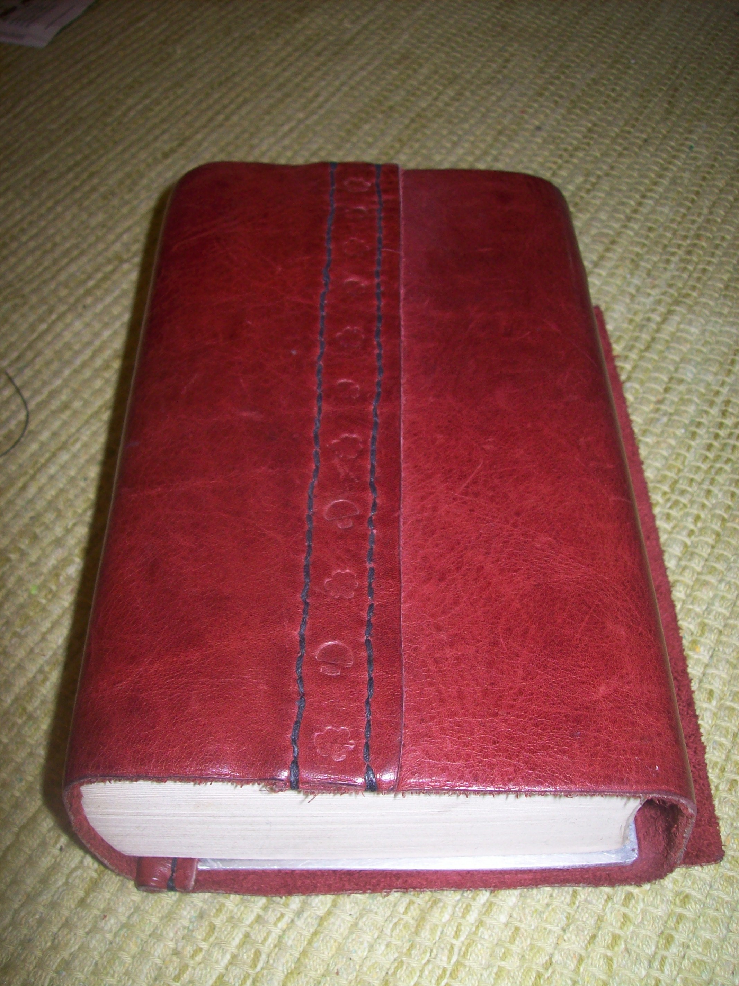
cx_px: 370
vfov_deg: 51.4
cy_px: 493
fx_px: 1025
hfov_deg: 39.6
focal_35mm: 36
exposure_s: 1/32
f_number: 2.7
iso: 80
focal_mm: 6
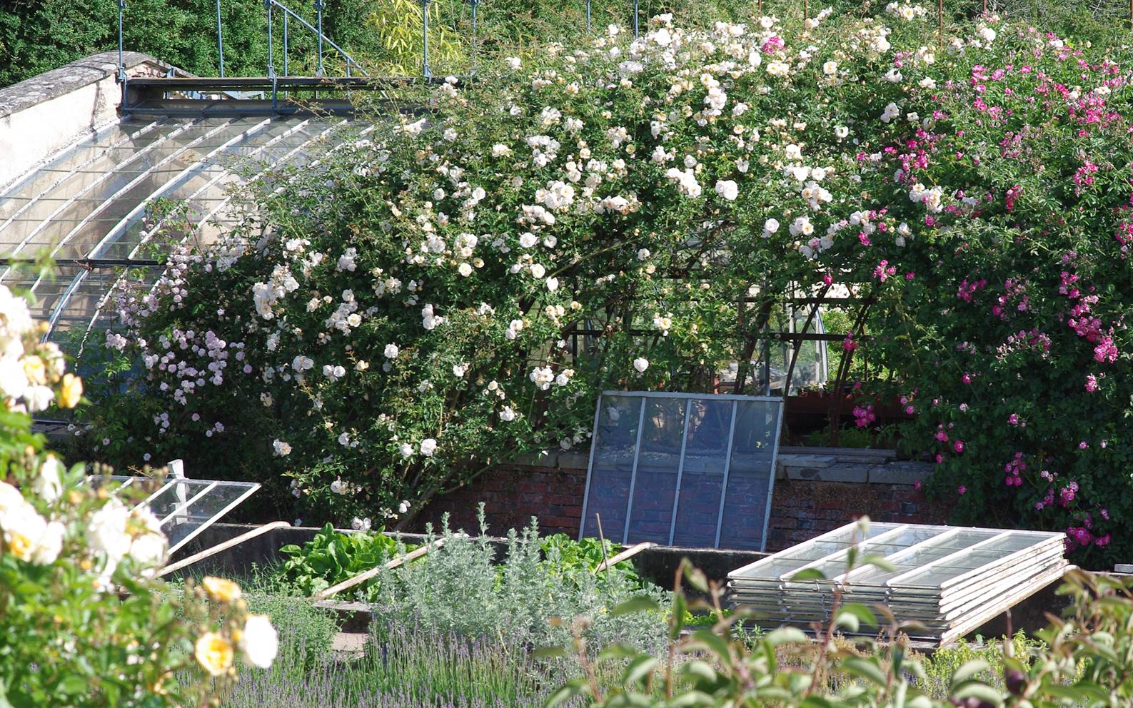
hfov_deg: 19.3
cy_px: 339
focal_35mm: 108
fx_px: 3335
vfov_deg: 12.1
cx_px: 565
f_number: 8
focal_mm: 70
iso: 200
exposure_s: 1/250
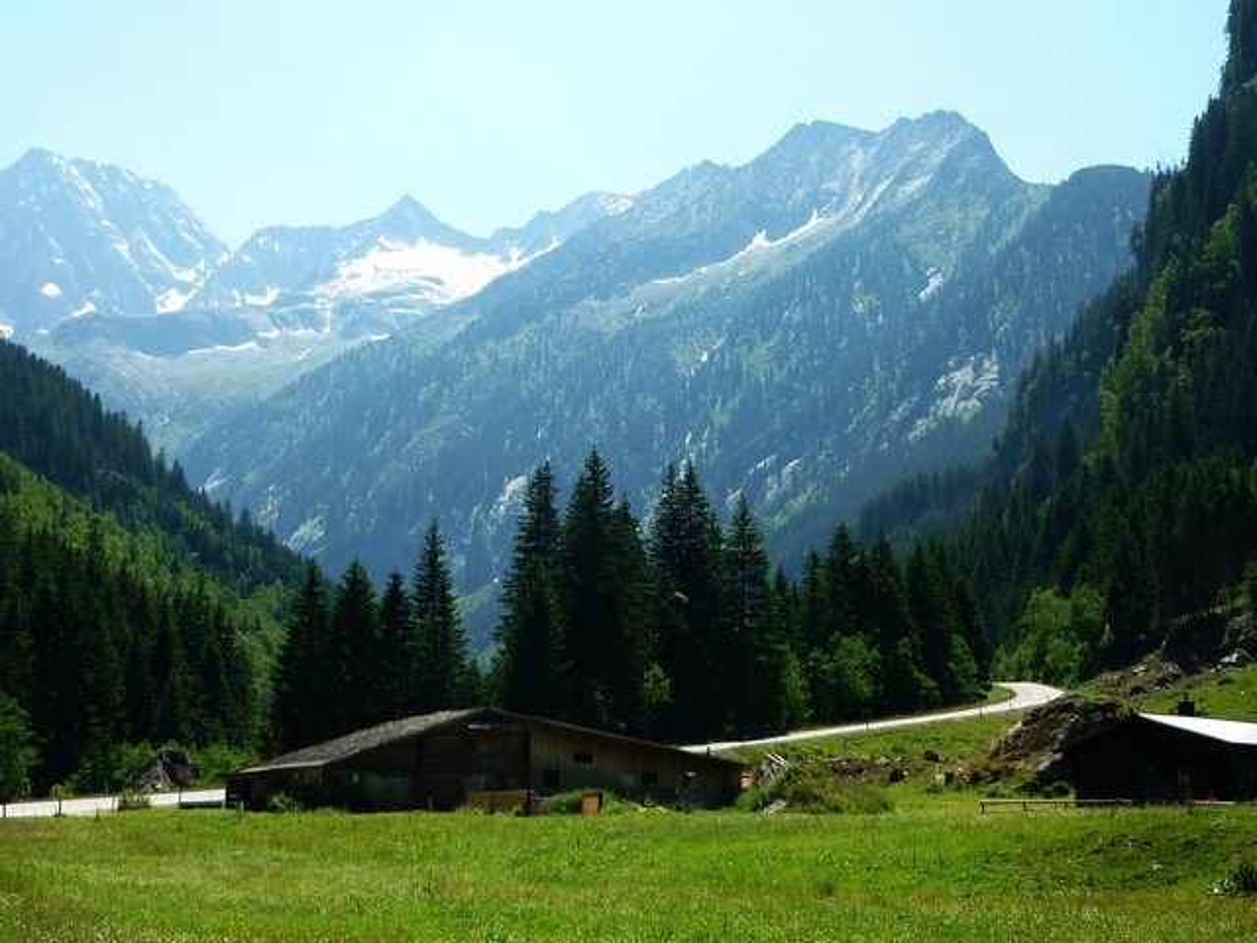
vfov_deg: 26.6
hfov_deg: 34.9
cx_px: 628
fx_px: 1997
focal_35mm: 55
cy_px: 472
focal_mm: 6.4
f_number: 3
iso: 80
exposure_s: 1/800
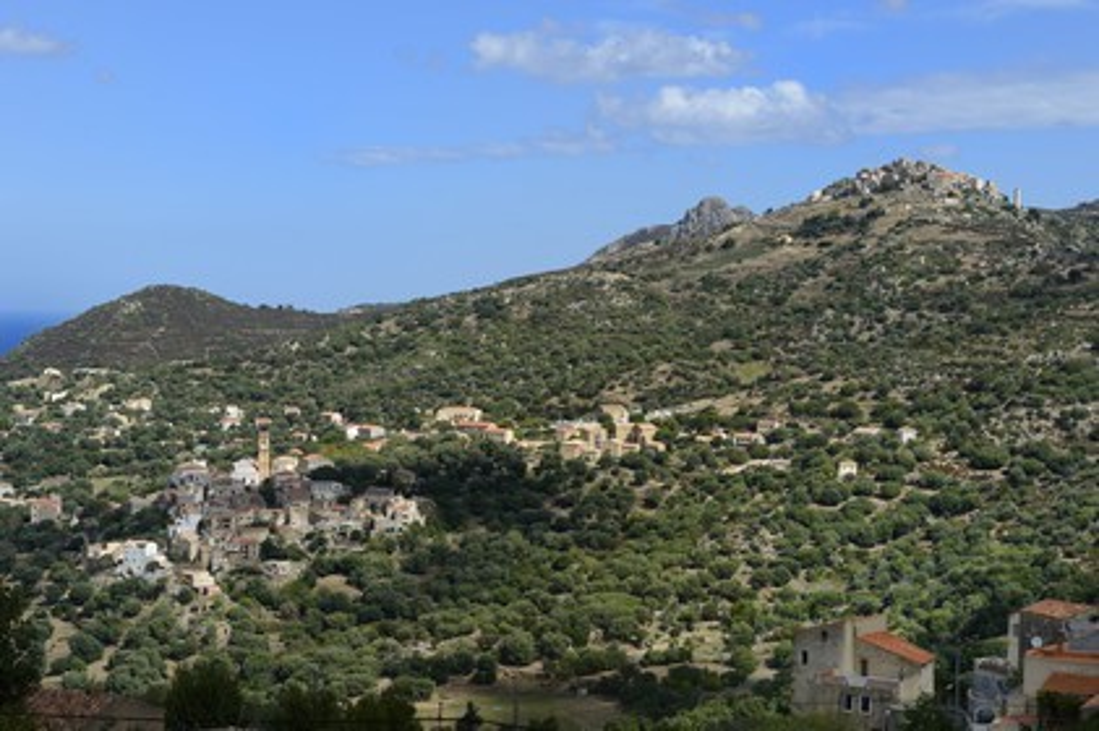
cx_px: 550
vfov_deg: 19.4
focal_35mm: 70
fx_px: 2135
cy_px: 366
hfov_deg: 28.9
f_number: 10
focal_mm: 70
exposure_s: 1/320
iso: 200
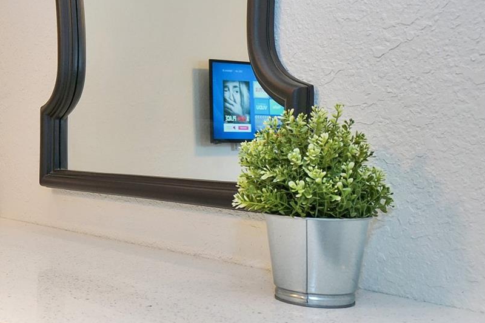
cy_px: 156
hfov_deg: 38.0
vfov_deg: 28.1
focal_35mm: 48
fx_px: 646
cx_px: 38
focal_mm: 24
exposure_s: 1/50
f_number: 7.1
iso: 500
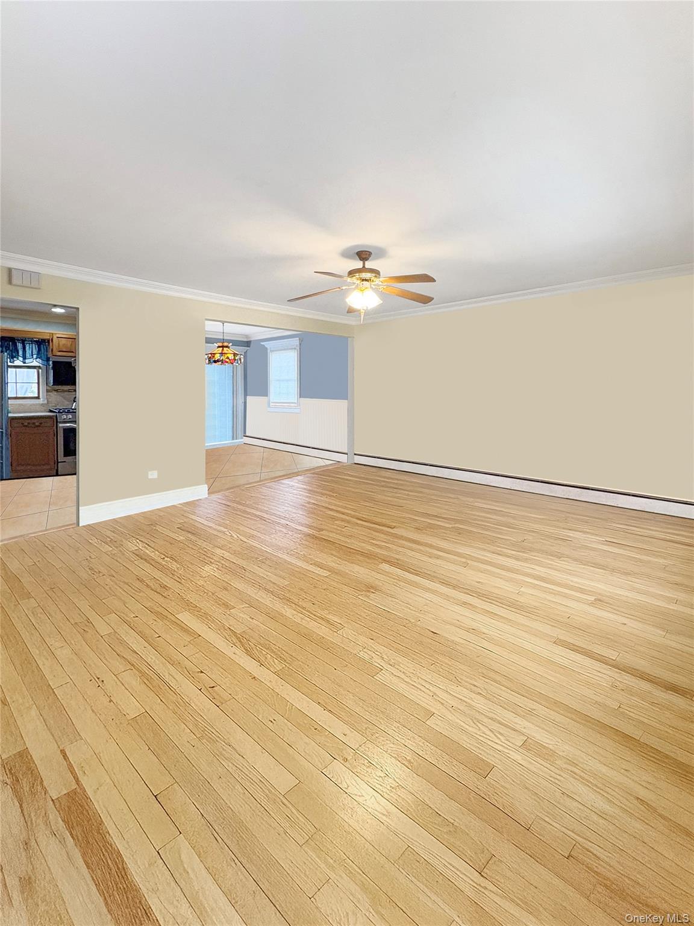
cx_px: 347
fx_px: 374
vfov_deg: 102.1
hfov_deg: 85.7
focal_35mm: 14
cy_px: 463
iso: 200
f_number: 2.2
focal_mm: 2.22
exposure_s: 1/120
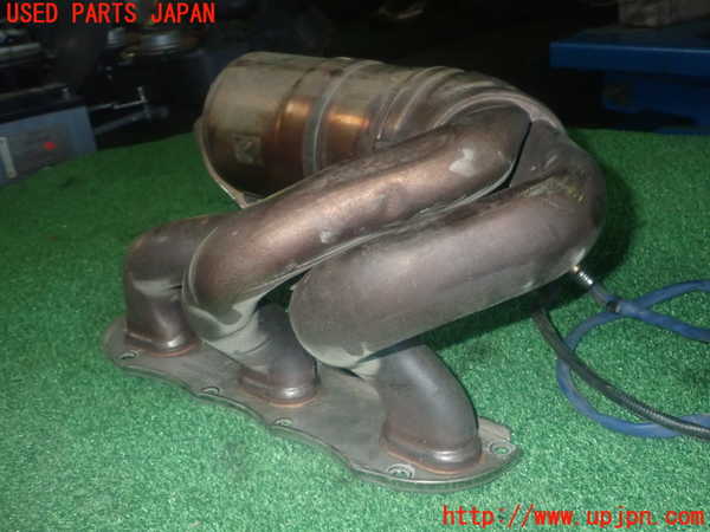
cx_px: 355
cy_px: 266
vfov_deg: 37.7
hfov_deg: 49.0
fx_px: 779
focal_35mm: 38
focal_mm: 6.83
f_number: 8
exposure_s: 1/40
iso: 800
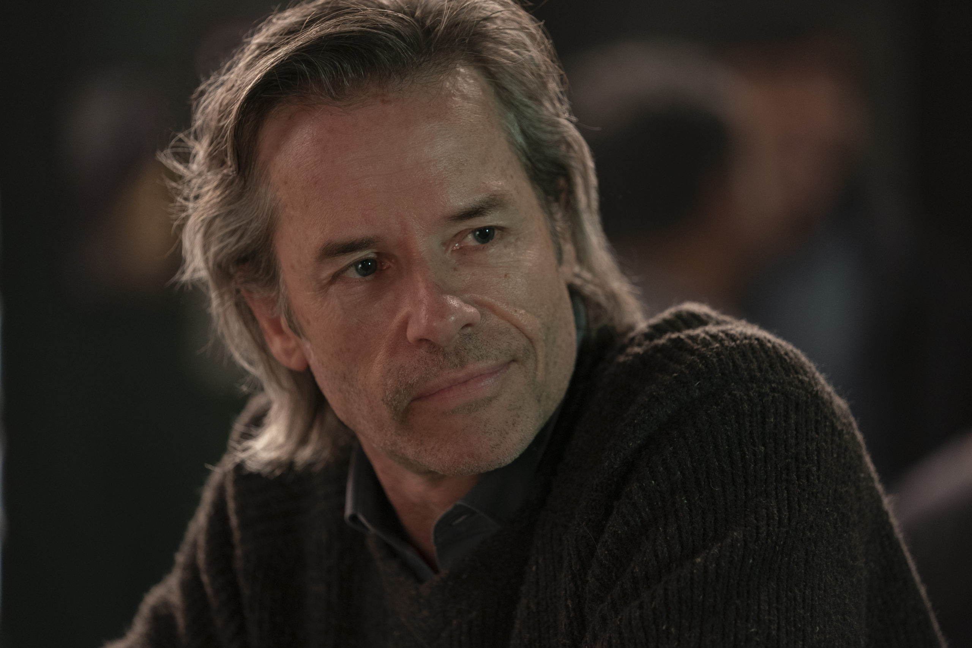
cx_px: 486
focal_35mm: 191
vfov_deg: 7.2
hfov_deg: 10.8
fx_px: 5157
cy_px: 324
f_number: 2.8
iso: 1250
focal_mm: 191
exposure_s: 1/60
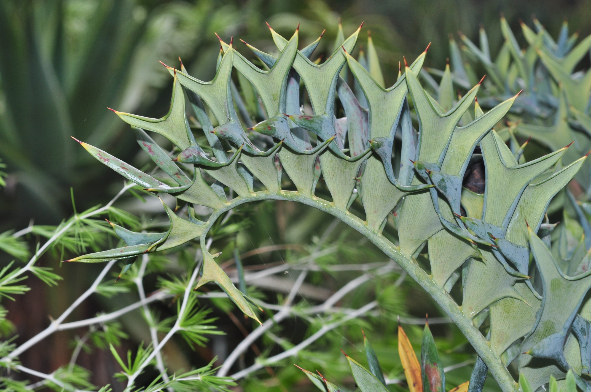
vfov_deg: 15.2
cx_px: 296
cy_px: 196
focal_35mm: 90
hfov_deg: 22.6
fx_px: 1476
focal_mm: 60
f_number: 9
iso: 200
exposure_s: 1/60
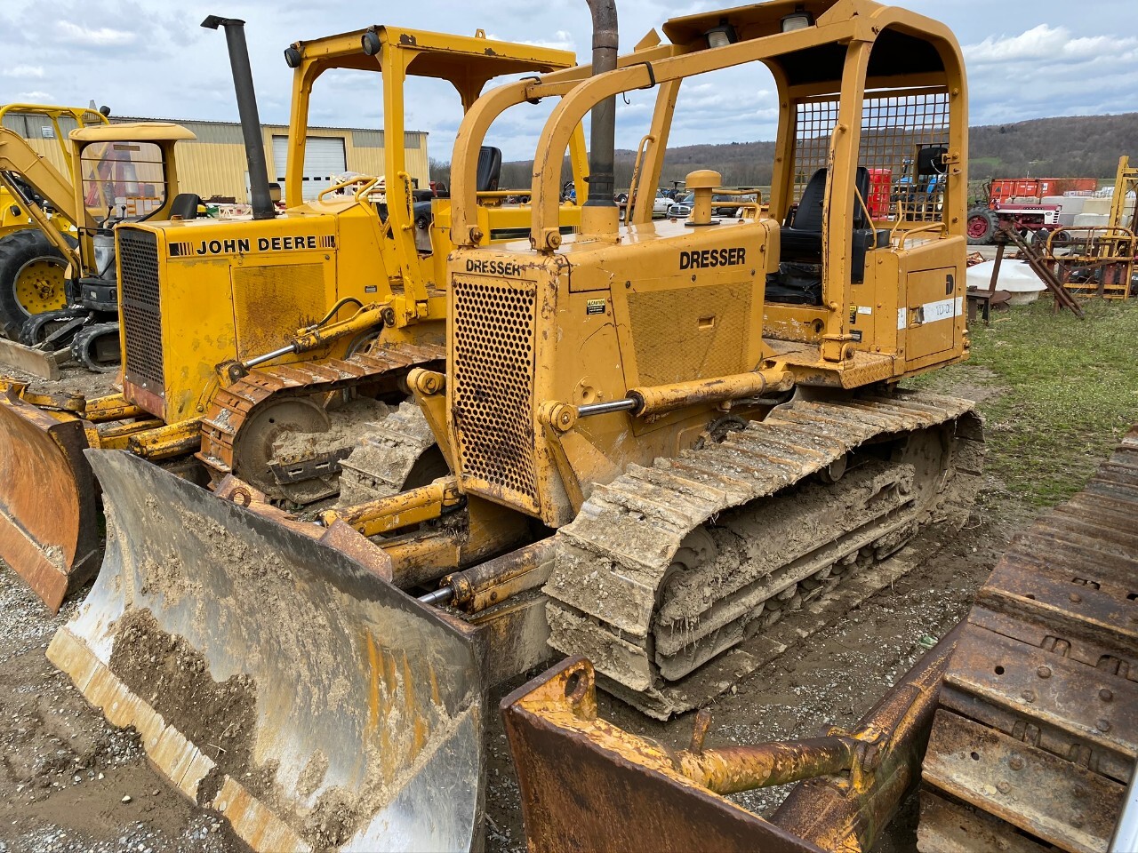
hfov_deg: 67.3
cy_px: 426
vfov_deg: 53.1
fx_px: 855
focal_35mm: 26
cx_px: 569
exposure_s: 1/1901
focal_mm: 4.25
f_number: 1.8
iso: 32
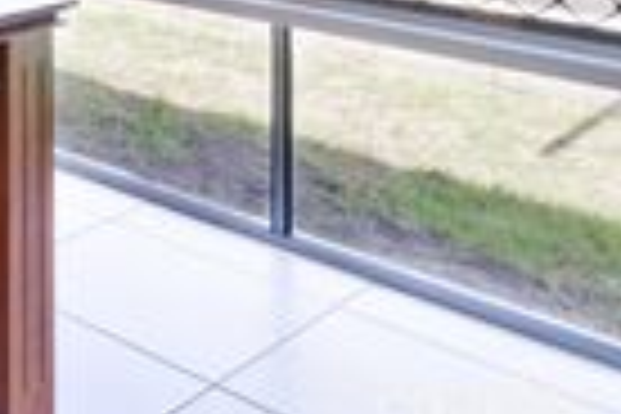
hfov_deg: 24.8
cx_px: -400
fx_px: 880
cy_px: -209
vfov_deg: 21.9
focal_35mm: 51
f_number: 8
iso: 200
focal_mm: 15
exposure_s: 1/200
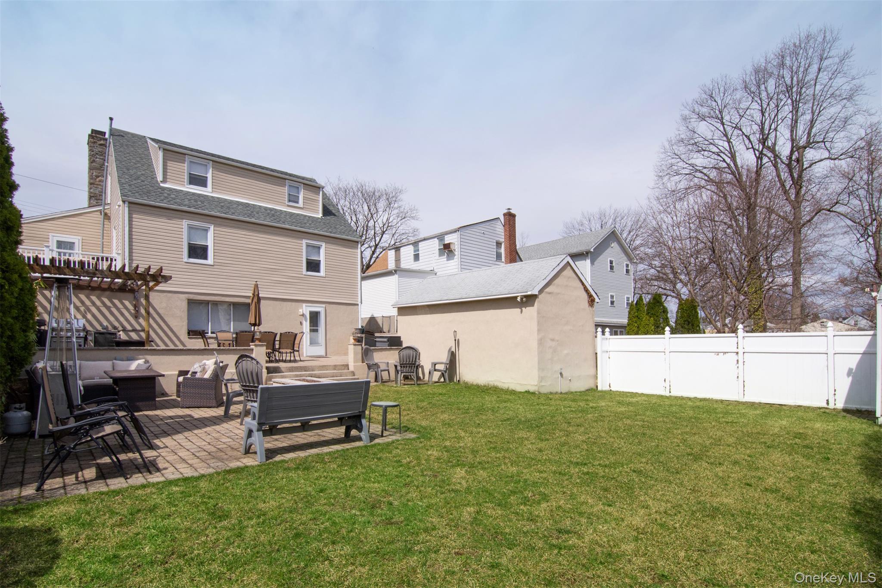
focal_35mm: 16
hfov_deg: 95.0
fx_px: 404
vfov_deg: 72.0
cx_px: 441
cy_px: 294
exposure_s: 1/640
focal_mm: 11
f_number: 14
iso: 400
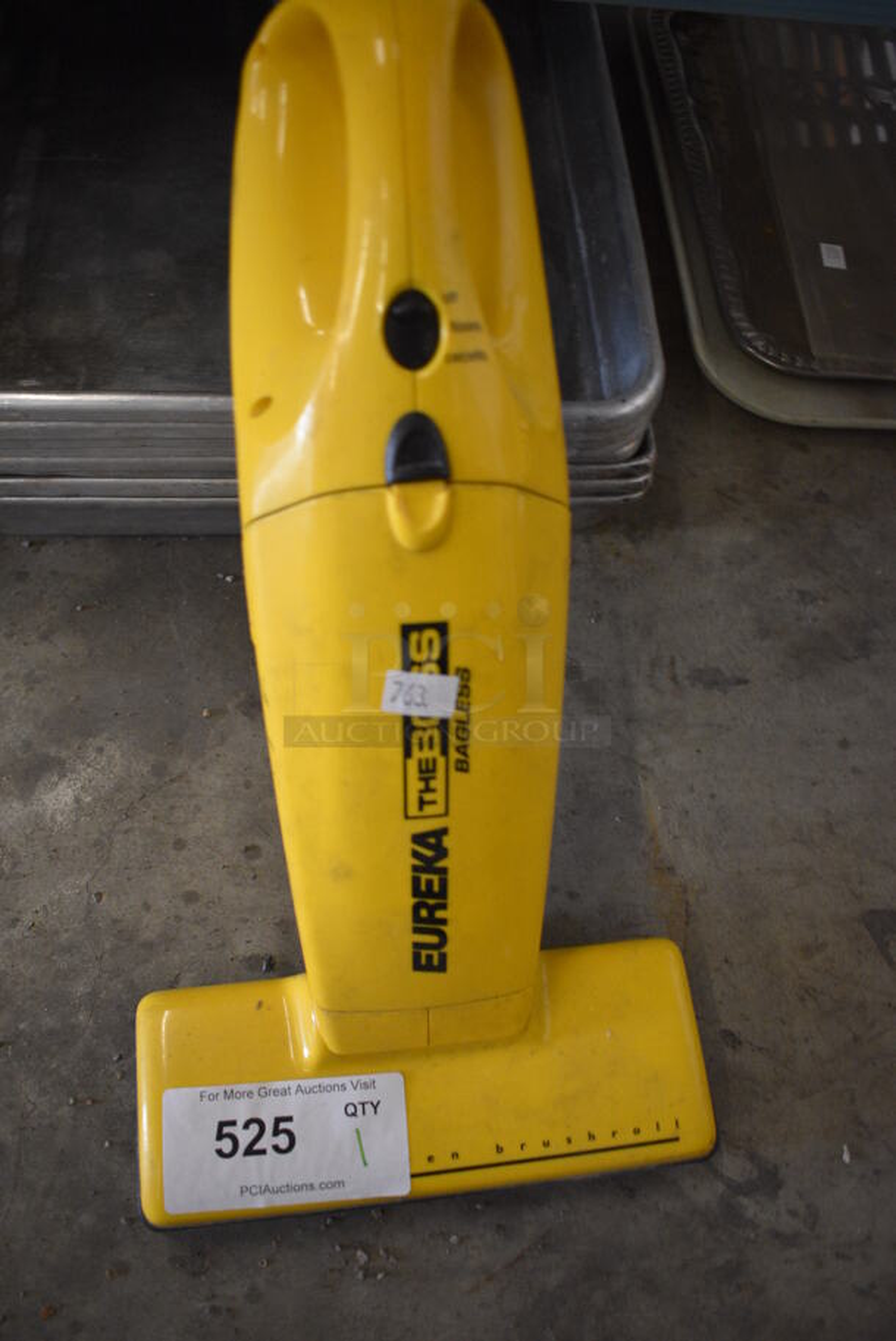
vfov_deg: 61.9
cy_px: 670
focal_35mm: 30
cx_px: 448
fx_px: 1118
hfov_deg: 43.7
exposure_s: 1/125
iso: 1800
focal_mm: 20
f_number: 3.5
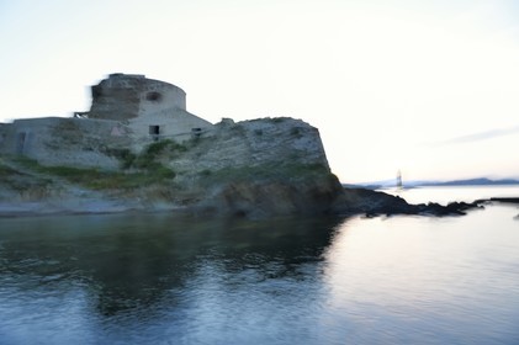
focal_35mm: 24
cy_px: 172
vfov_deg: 53.1
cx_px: 260
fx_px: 346
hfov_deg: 73.8
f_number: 10
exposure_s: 1.3
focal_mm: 24
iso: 200
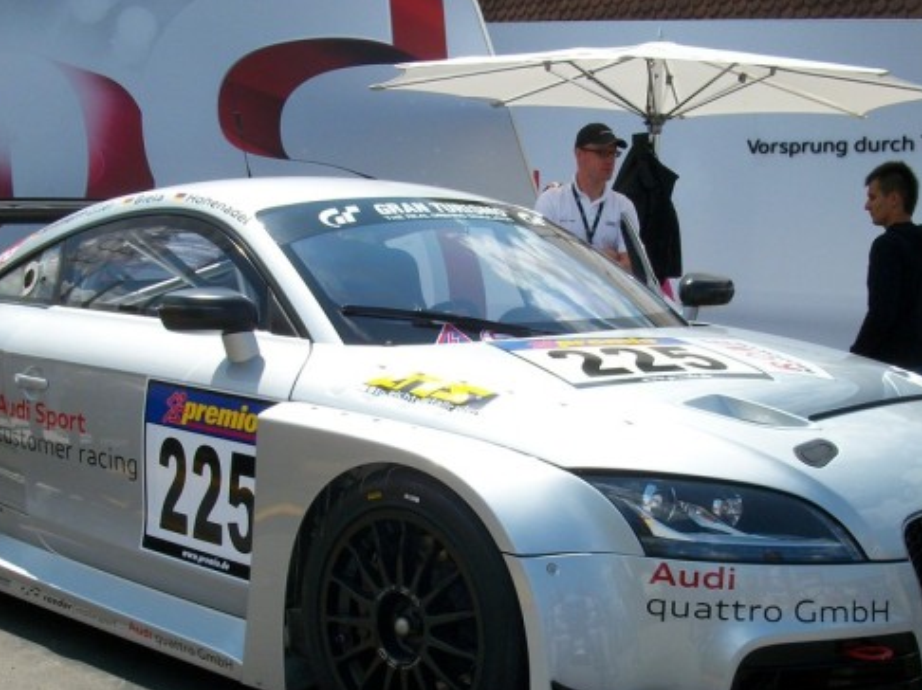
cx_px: 486
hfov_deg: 34.4
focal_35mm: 56
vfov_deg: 25.7
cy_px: 523
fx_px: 1491
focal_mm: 5.7
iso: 80
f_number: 5.5
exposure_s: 1/410
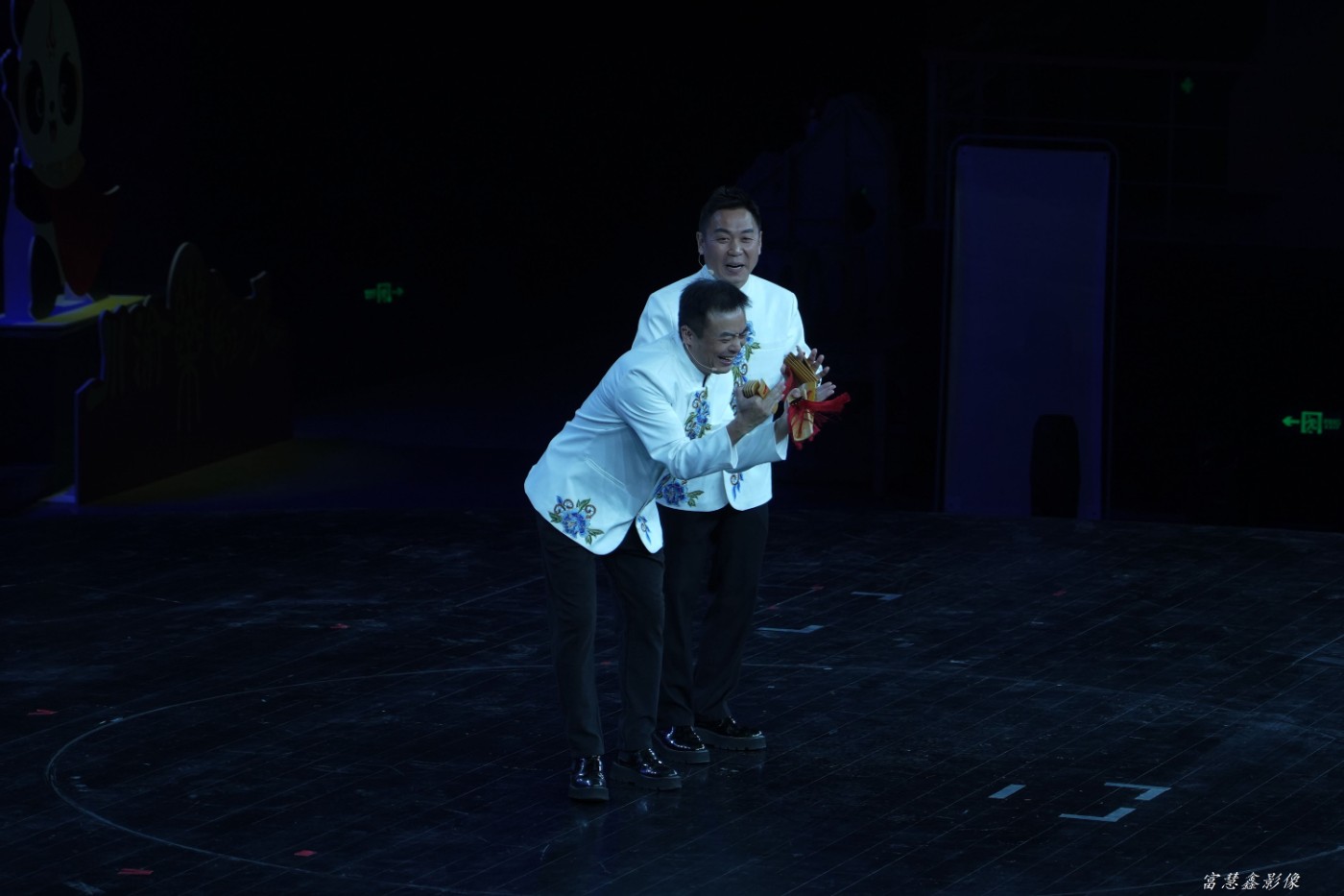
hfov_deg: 19.5
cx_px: 672
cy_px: 448
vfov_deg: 13.0
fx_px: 3919
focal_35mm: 105
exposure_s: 1/800
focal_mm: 105
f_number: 4
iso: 1250
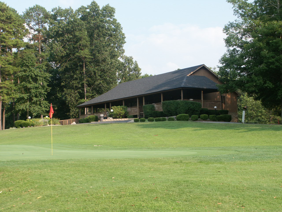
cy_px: 106
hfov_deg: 28.6
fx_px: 554
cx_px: 141
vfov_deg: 21.6
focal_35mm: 68
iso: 100
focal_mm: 16.83
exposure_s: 1/250
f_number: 5.6
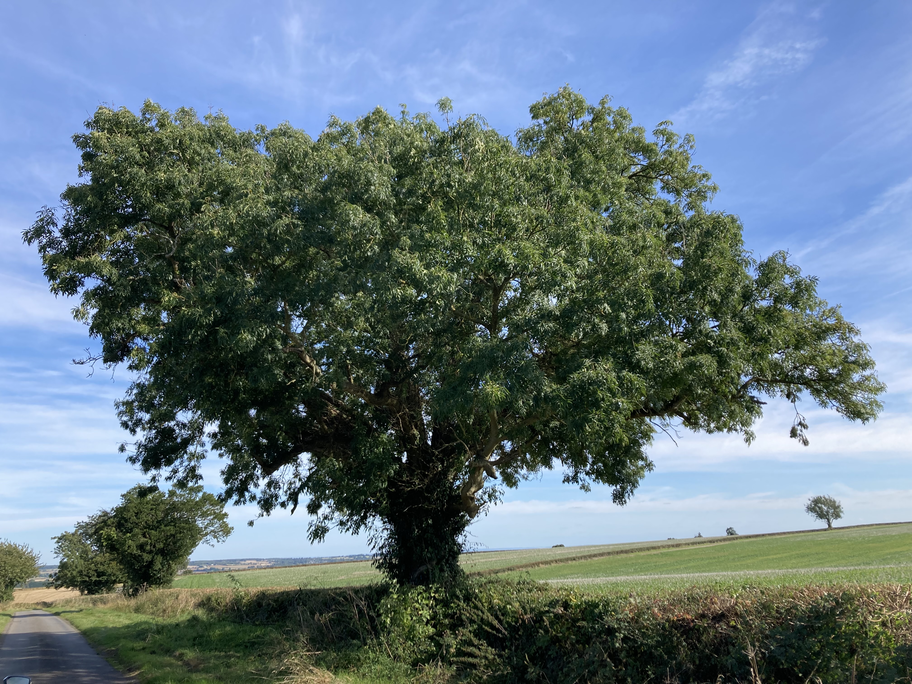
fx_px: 738
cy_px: 342
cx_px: 456
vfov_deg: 49.7
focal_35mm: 28
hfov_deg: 63.4
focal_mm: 3.99
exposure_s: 1/1116
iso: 20
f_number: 1.8
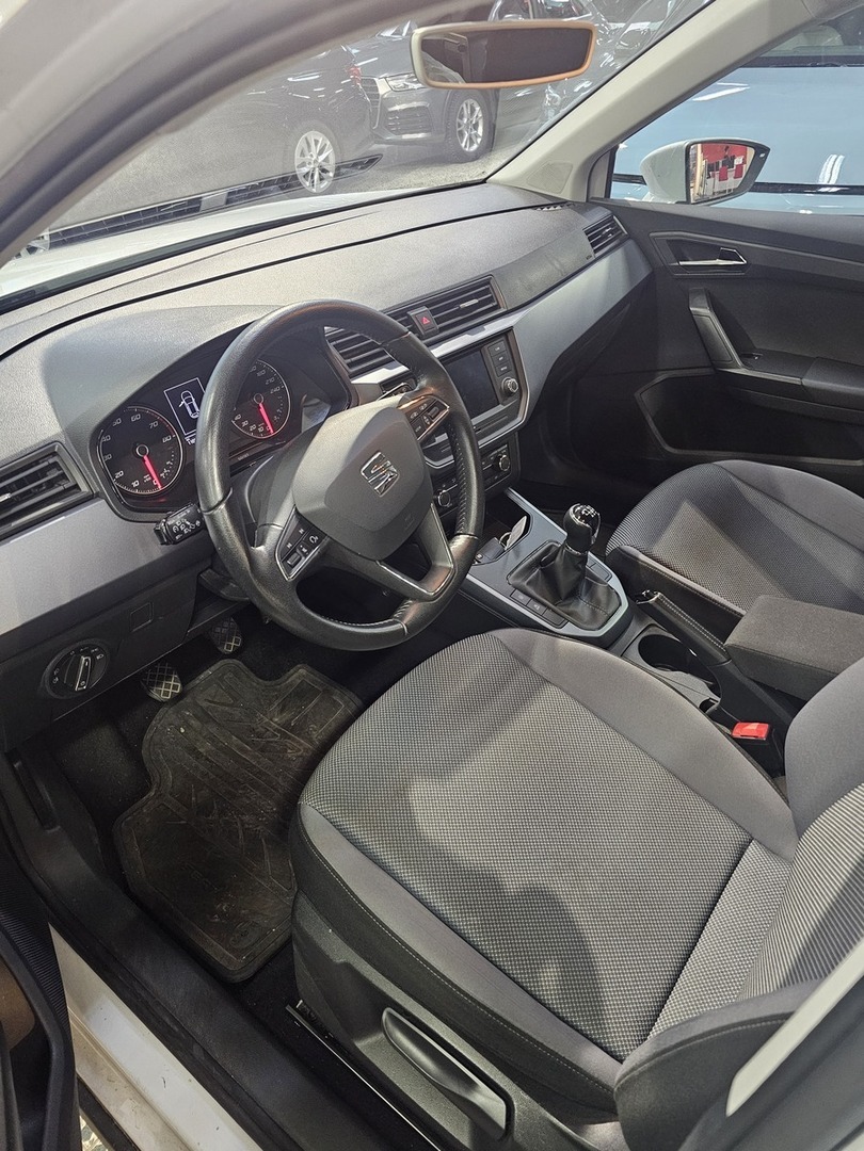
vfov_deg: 73.9
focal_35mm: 23
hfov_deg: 58.9
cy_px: 576
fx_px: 765
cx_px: 432
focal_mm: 6.3
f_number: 1.7
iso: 640
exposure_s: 1/50
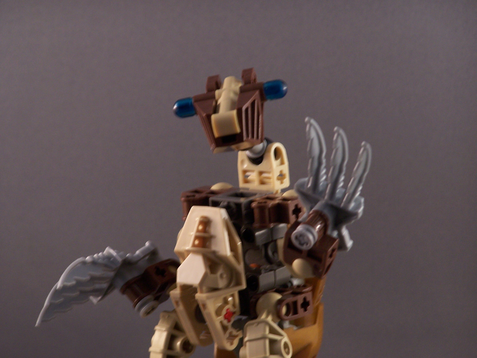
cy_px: 179
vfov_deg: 7.1
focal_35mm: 209
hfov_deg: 9.5
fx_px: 2880
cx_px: 238
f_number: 3.2
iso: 140
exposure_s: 1/8
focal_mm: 34.6
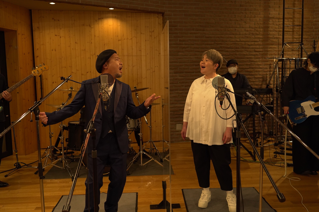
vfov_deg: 38.9
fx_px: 301
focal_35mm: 34
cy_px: 106
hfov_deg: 55.8
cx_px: 160
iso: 3200
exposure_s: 1/200
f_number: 5.6
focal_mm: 34
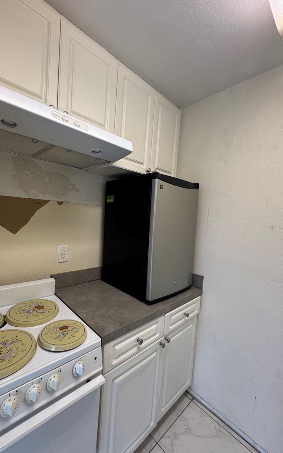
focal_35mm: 15
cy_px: 227
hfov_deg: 74.3
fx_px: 185
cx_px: 119
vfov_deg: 101.5
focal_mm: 2.22
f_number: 2.2
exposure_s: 1/60
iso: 64
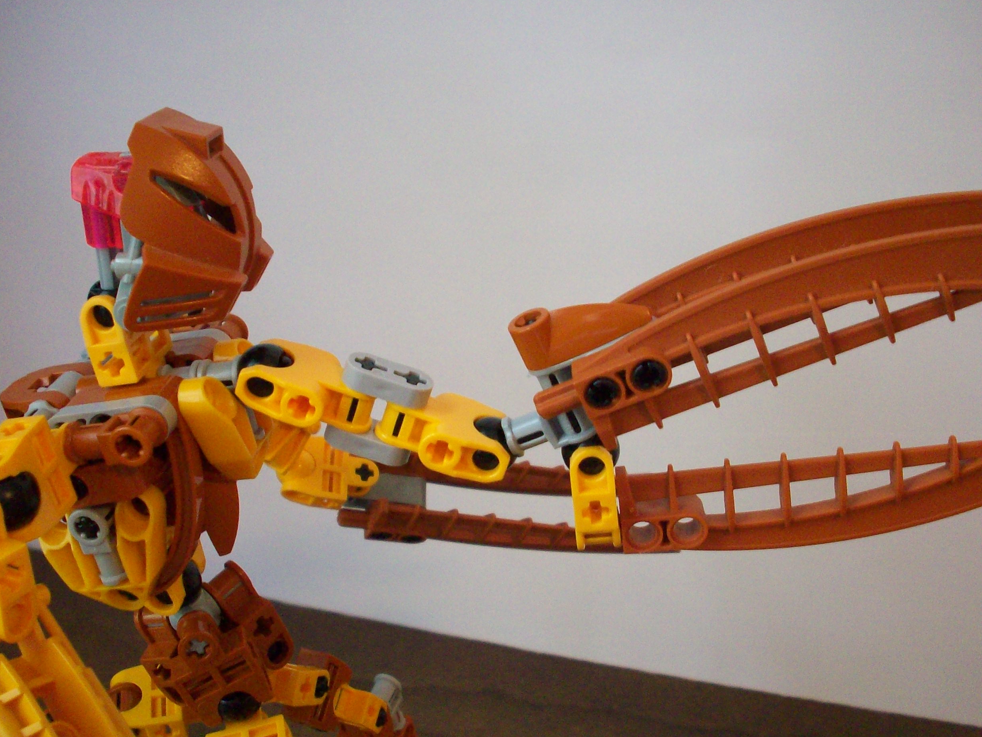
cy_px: 414
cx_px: 511
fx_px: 1305
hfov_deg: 41.2
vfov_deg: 31.5
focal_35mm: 46
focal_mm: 6.2
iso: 193
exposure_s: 1/11.3
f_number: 2.8
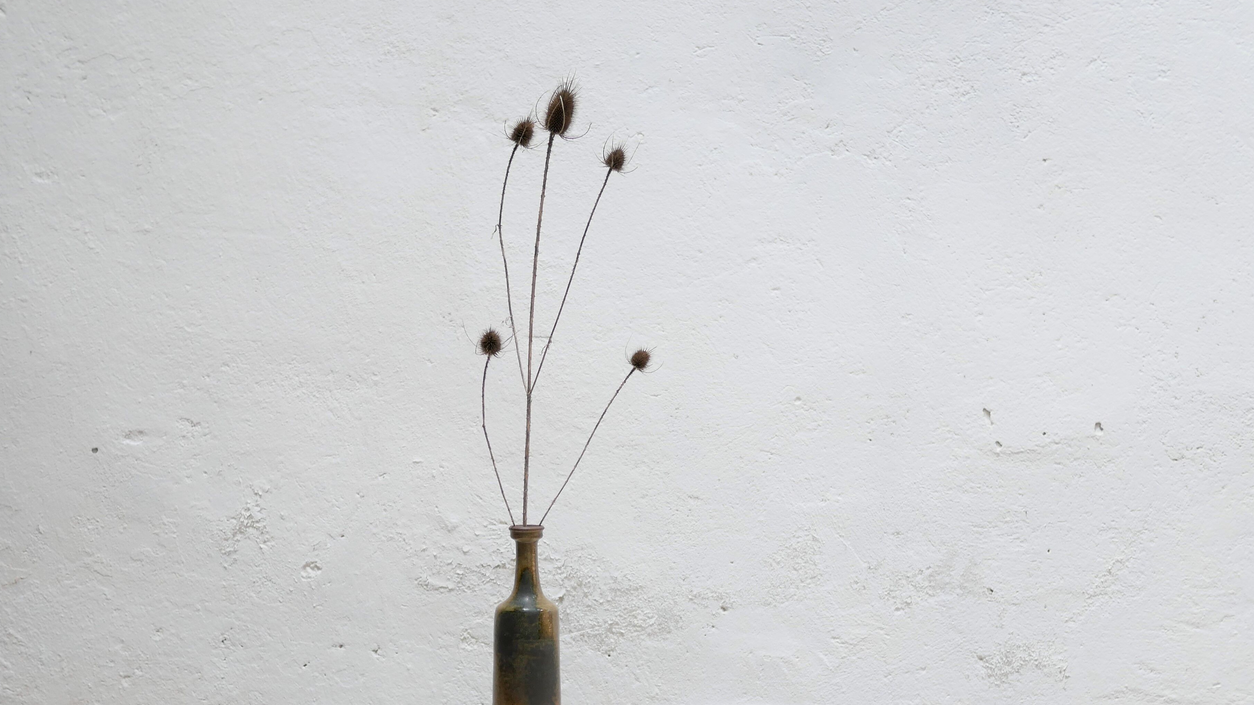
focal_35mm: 55
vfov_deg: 21.6
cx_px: 627
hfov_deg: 37.9
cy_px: 528
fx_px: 1829
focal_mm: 20
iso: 320
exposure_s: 1/60
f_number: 1.7
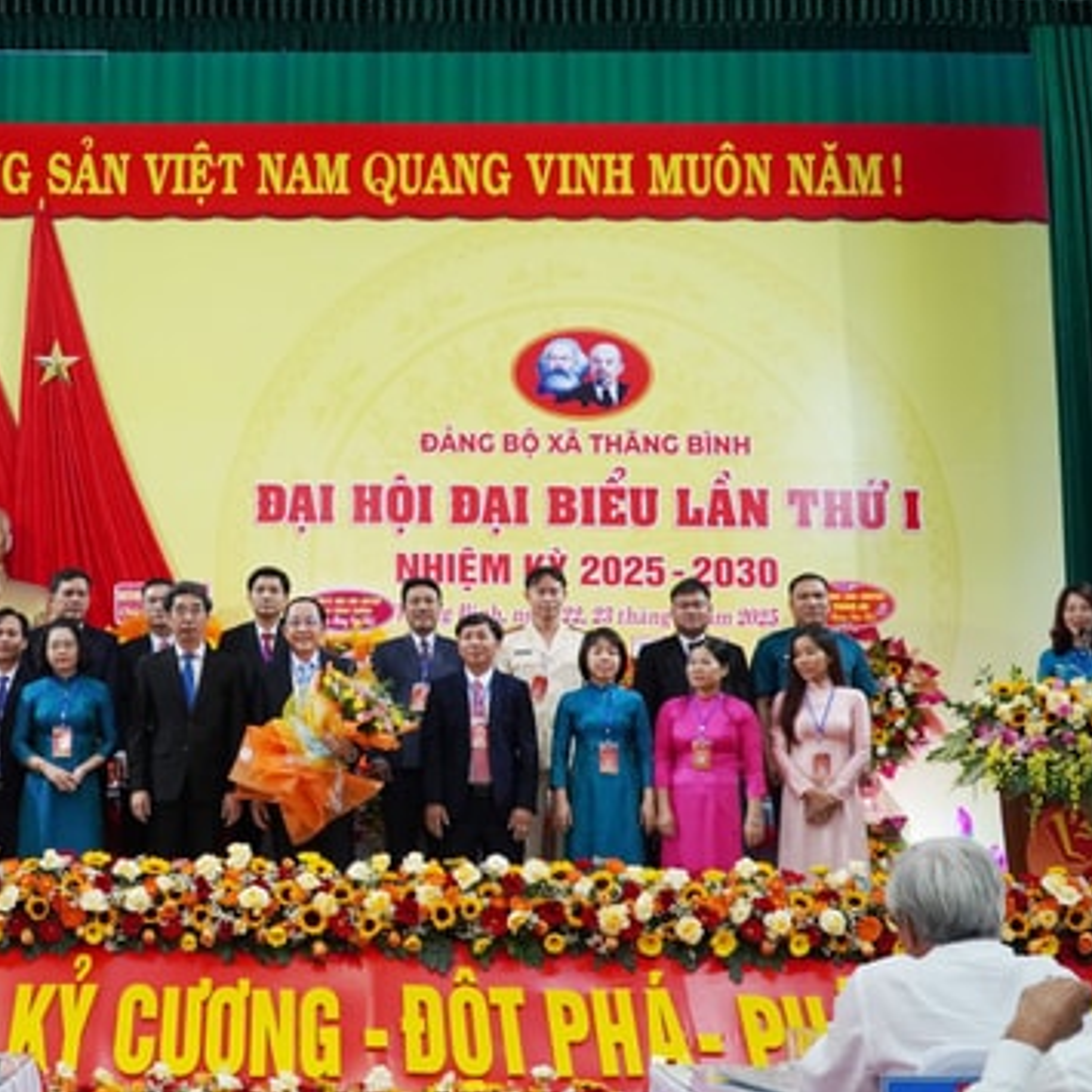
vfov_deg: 37.8
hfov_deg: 37.0
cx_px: 280
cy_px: 541
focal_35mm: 45
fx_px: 1593
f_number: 4
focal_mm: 23
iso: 1250
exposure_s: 1/160
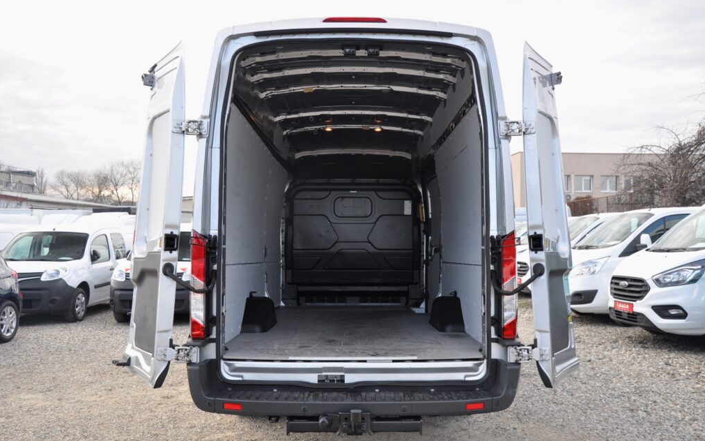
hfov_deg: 56.7
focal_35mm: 34
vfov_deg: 37.3
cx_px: 355
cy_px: 219
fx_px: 653
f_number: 6.3
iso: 500
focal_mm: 22
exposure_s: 1/160
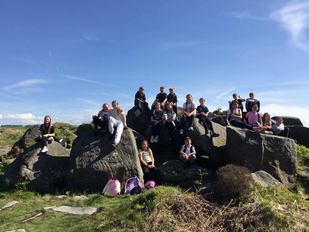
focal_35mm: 31
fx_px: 277
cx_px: 154
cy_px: 116
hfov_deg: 58.4
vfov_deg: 45.4
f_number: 2.4
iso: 25
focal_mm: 3.3
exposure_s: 1/1148
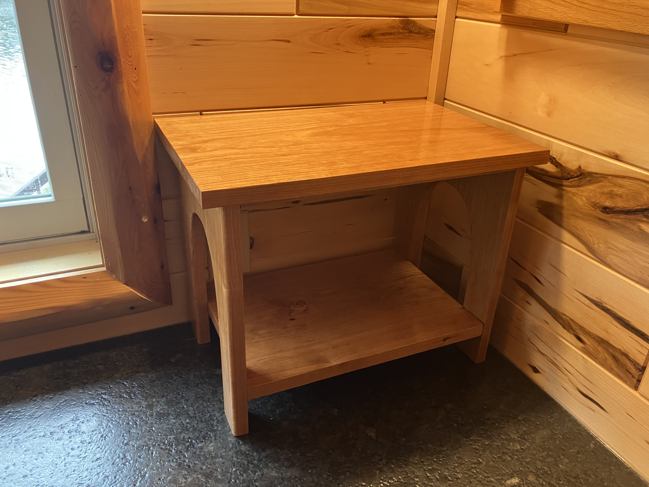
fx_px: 525
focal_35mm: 28
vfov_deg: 49.7
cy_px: 244
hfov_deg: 63.4
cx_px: 324
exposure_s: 1/60
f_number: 1.8
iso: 200
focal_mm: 3.99
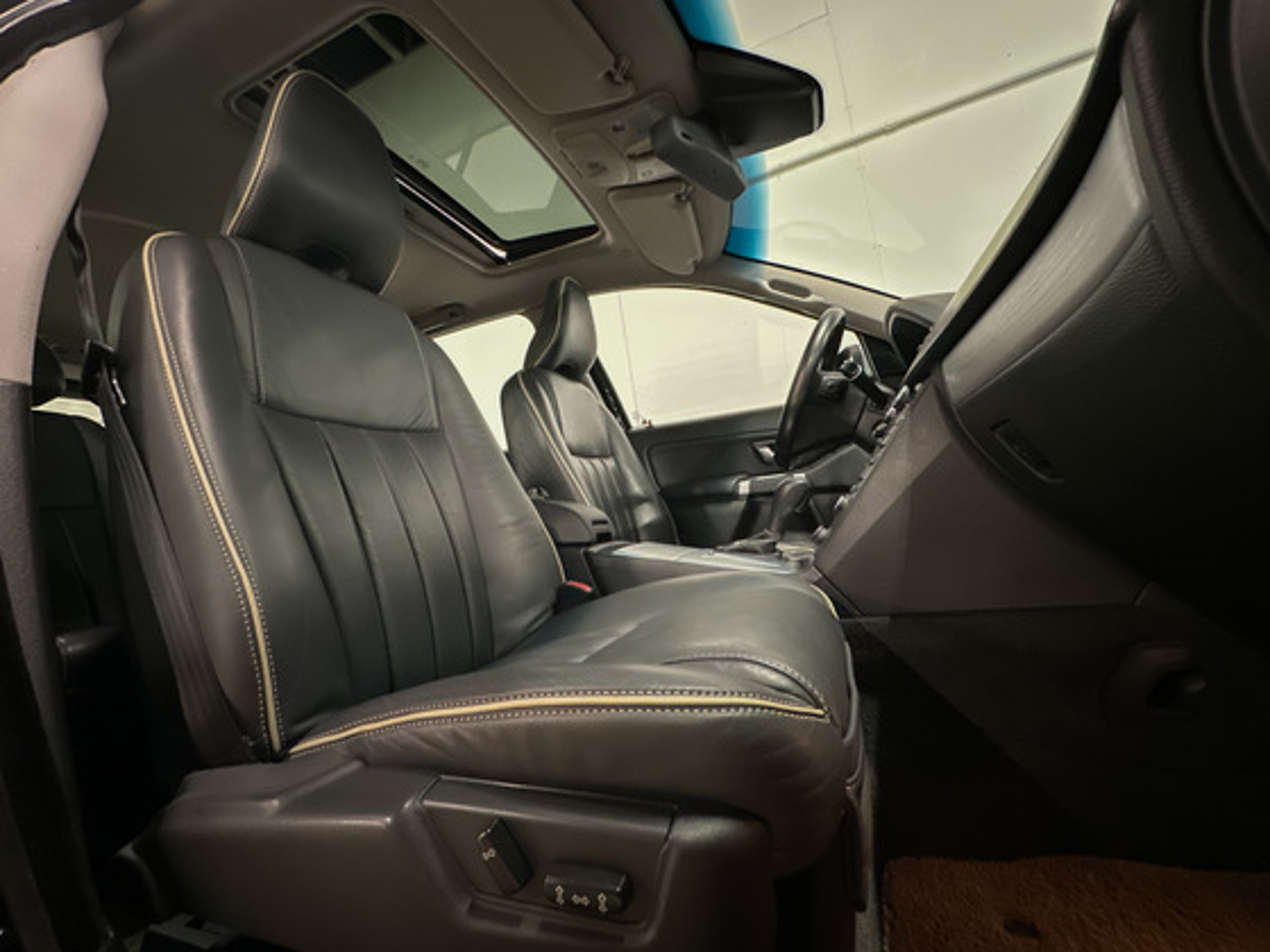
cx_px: 608
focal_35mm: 15
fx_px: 550
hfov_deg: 98.1
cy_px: 478
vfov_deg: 81.7
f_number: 2.2
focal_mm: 2.22
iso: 800
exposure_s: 1/34
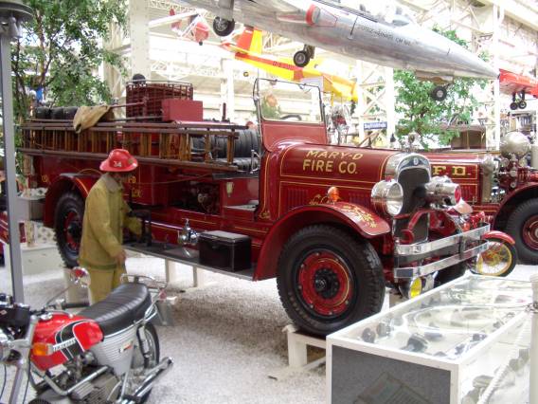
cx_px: 269
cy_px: 202
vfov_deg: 40.7
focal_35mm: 35
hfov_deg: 52.6
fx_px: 544
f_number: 2.6
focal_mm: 5.8
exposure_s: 1/50
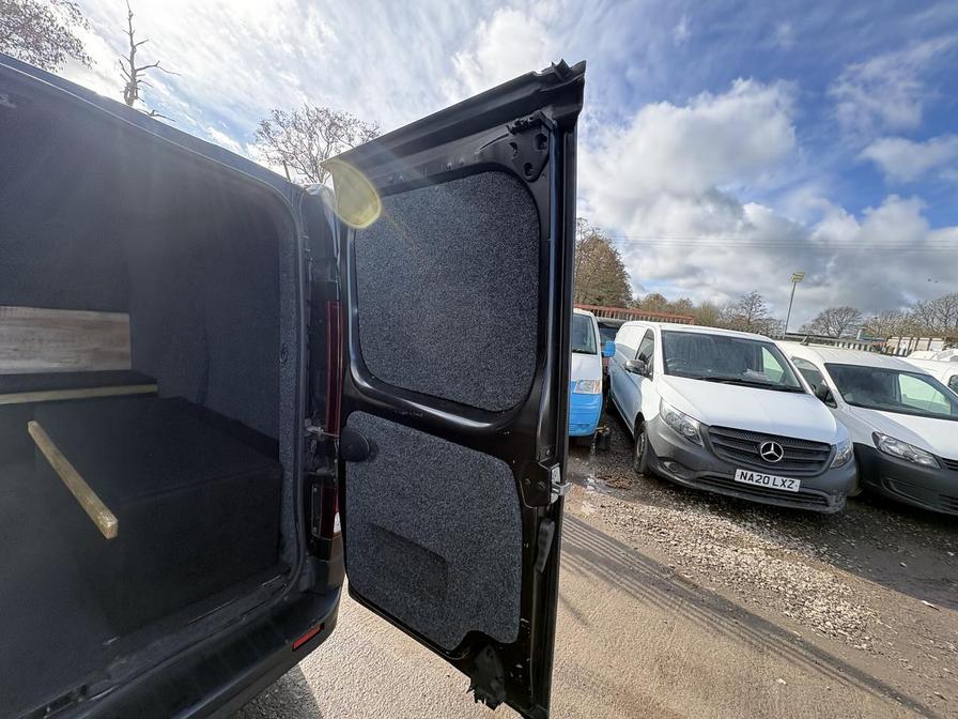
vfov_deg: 85.7
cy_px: 360
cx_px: 479
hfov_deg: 102.1
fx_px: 387
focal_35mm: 14
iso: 64
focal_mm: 2.22
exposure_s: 1/476
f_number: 2.2
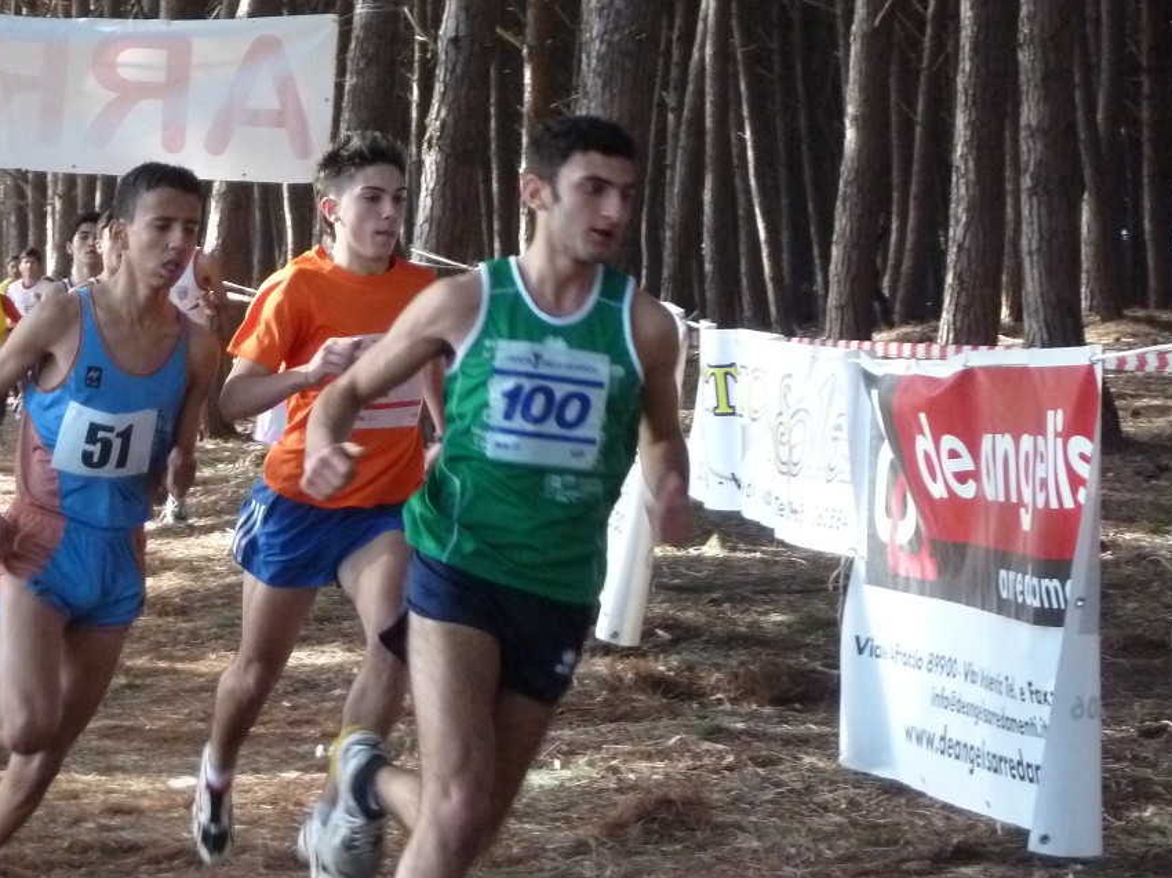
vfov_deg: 11.8
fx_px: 4231
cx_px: 407
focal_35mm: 125
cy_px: 329
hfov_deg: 15.7
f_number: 4.2
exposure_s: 1/160
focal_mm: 13.7
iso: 500
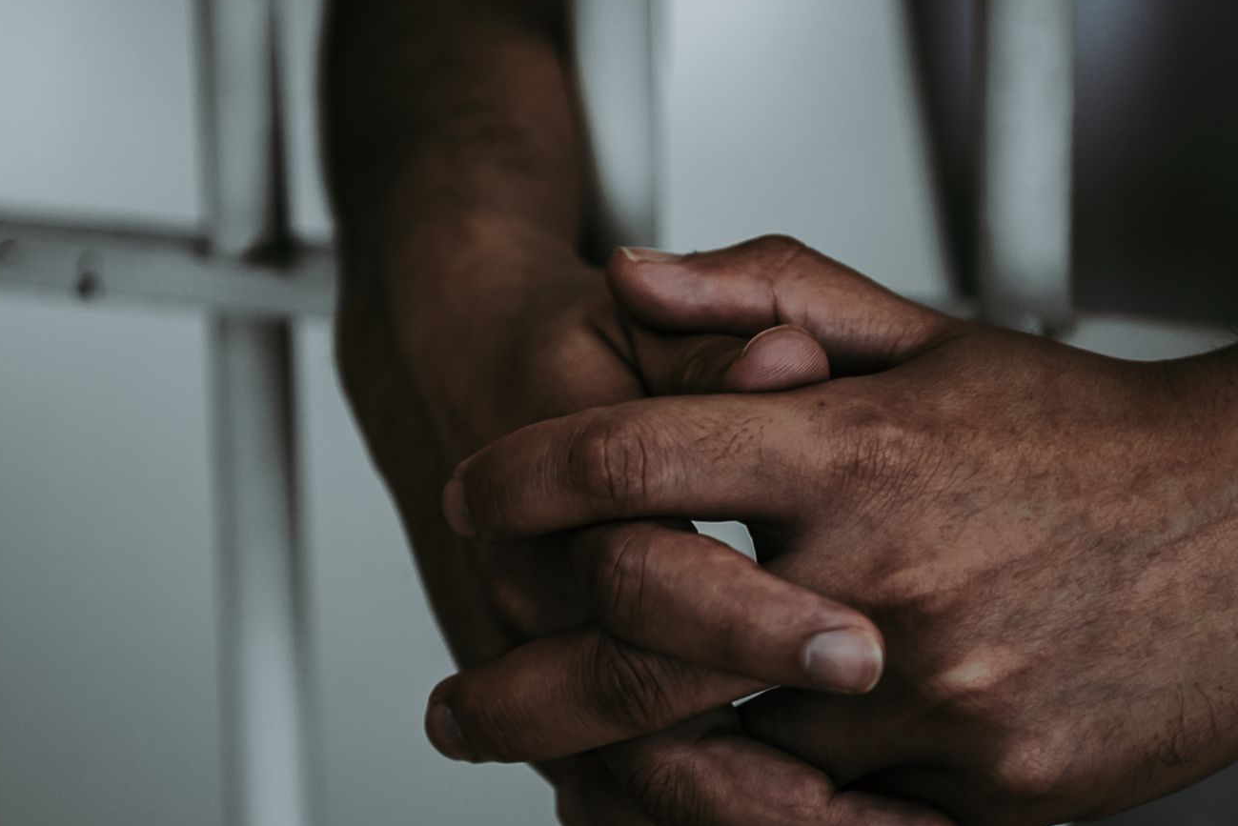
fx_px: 4747
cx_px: 598
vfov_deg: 9.9
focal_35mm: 138
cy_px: 515
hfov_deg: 14.9
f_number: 2.8
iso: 400
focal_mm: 70
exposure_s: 1/80
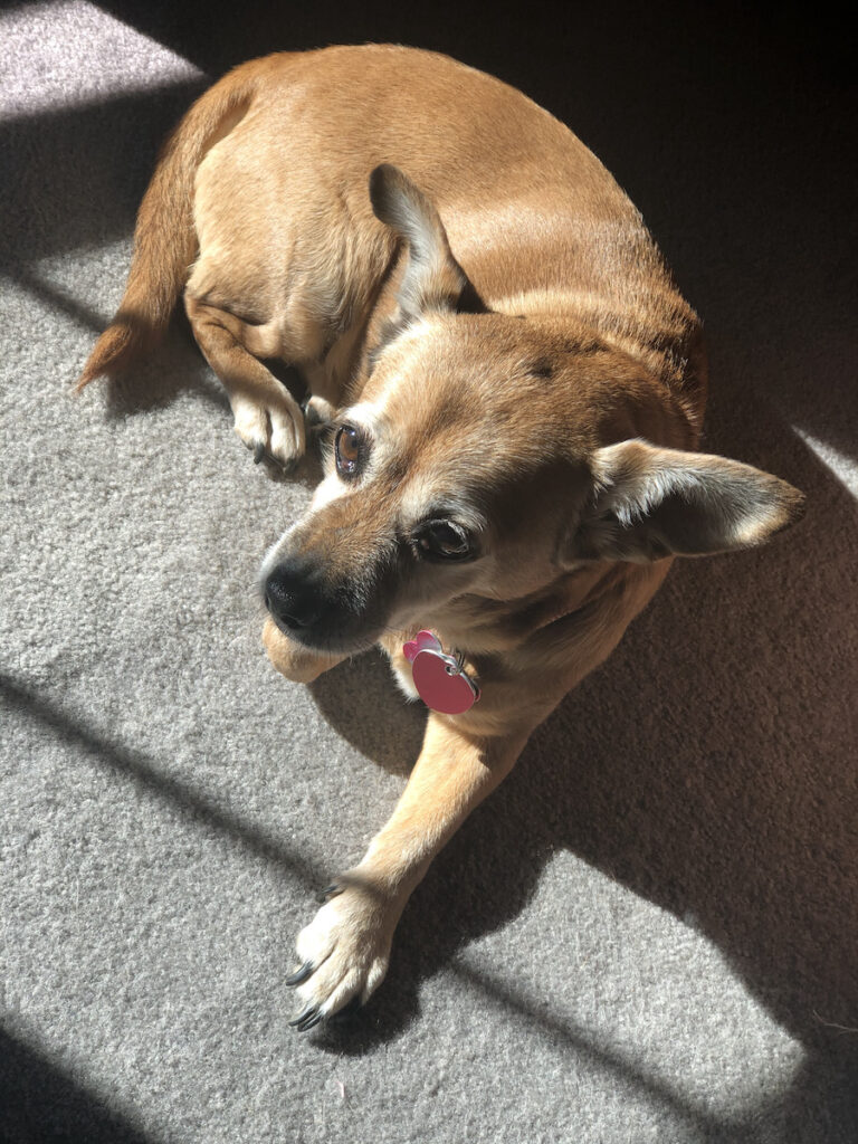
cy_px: 572
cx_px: 429
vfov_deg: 33.8
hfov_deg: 25.7
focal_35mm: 57
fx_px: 1884
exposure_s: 1/121
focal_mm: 6.6
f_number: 2.8
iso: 20
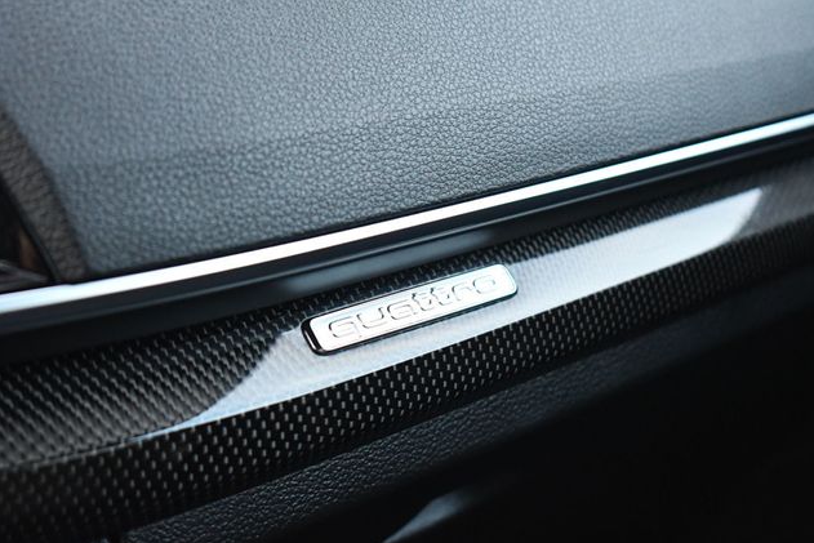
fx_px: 1719
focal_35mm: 76
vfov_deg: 18.0
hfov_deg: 26.6
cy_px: 273
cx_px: 412
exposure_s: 1/60
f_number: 5.6
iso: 3600
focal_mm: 50
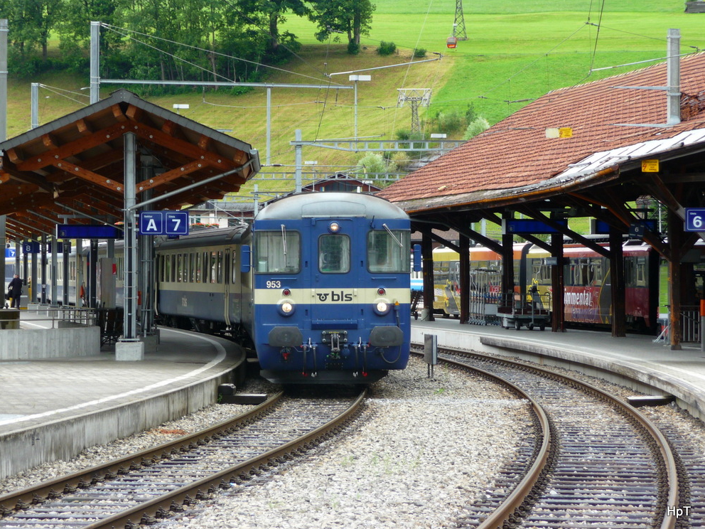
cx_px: 352
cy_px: 266
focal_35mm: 120
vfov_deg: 12.3
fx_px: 2444
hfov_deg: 16.4
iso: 100
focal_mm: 20.3
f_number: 4.7
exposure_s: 1/160
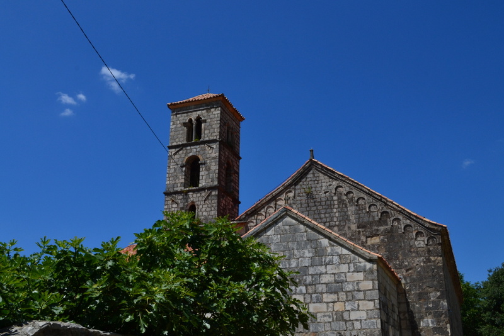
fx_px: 504
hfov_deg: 53.1
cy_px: 168
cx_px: 252
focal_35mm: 36
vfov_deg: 36.9
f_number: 11
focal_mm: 24
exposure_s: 1/500
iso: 360
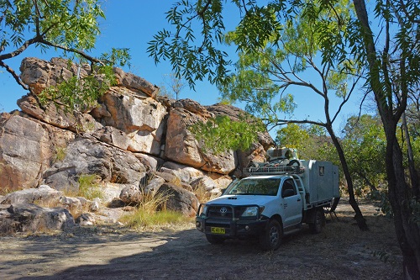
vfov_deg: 47.9
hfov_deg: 67.4
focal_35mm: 27
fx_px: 315
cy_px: 140
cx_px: 210
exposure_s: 1/4000
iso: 2000
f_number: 11
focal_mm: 18
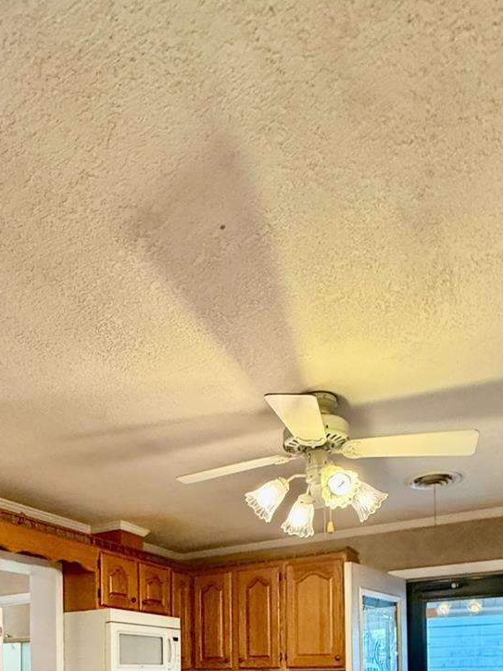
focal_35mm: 29
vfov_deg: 49.9
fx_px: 562
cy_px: 673
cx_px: 199
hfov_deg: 47.9
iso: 320
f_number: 2.2
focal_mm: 2.22
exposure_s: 1/60
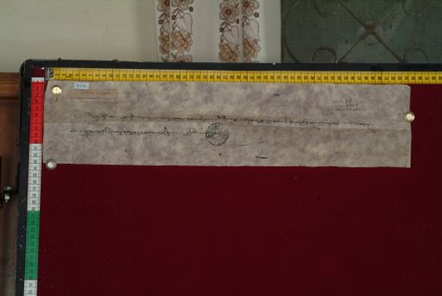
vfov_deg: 15.5
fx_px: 1088
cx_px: 221
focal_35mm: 88
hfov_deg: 23.0
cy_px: 148
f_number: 16
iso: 160
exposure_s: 1/20
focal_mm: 59
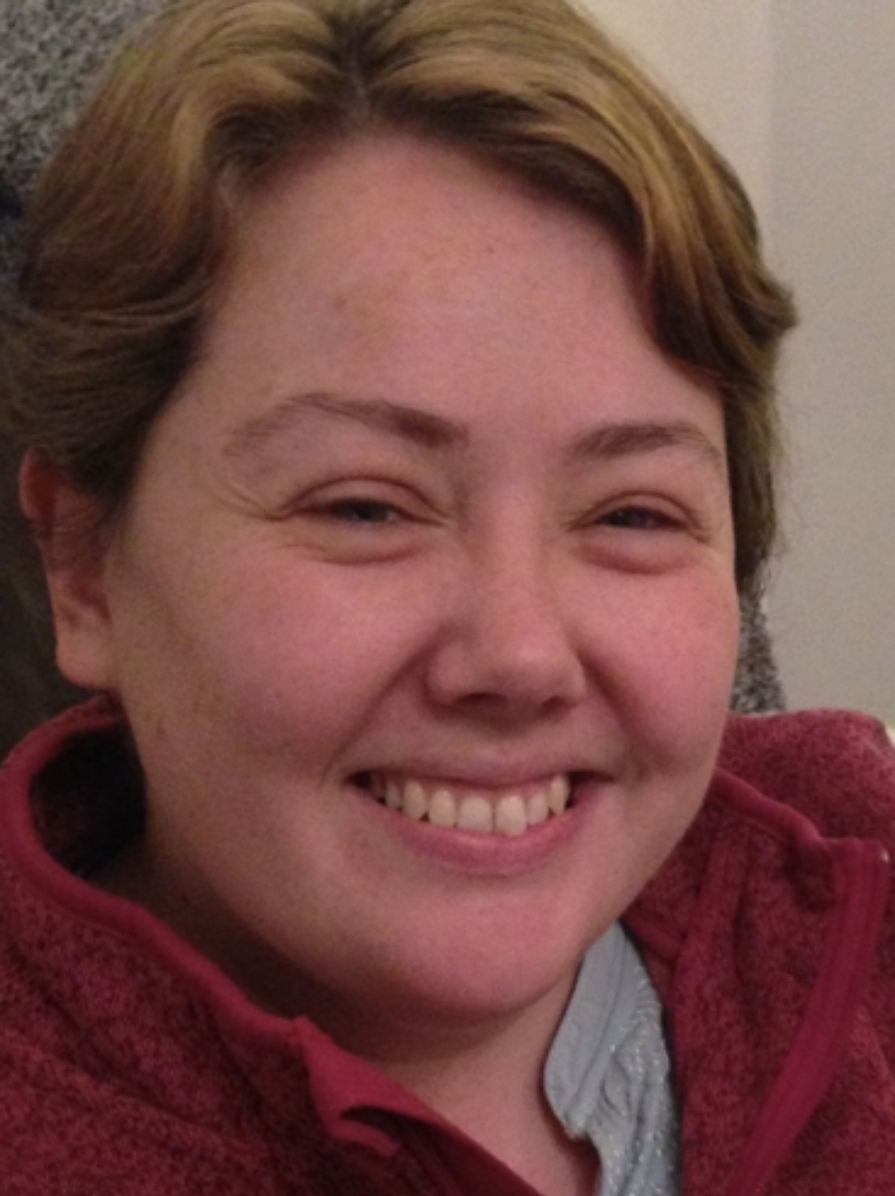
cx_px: 444
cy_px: 631
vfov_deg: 51.4
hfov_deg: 39.6
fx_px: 1242
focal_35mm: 36
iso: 400
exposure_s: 1/20
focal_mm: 4.12
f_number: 2.4
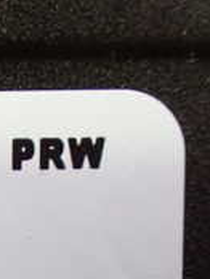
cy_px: 346
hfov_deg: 10.3
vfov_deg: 14.5
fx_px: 1057
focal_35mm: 131
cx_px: -231
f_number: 2.7
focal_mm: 6.83
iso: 1250
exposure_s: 1/40
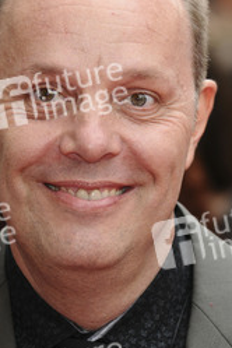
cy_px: 166
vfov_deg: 5.9
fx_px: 3371
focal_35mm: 349
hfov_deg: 3.9
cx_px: 97
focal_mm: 145
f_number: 4.5
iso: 640
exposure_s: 1/200
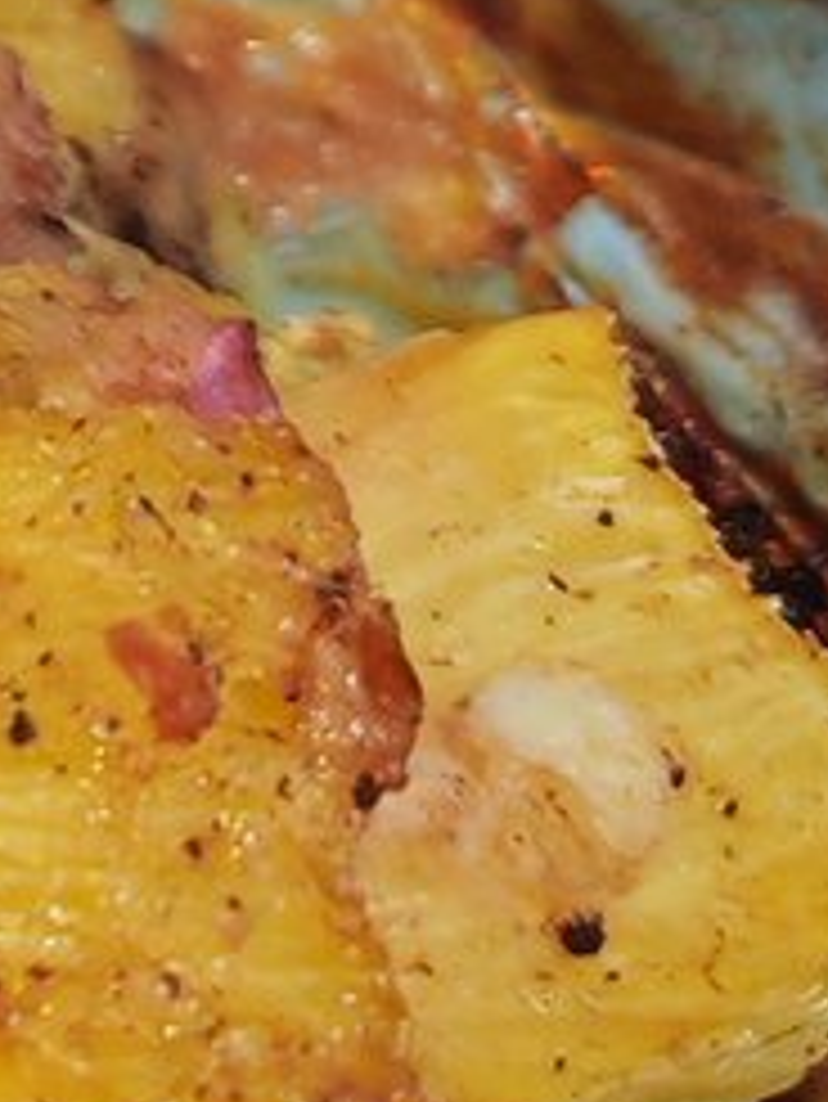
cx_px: -1264
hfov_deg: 7.8
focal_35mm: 176
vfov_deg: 10.4
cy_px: -1062
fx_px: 5608
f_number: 1.9
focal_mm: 6.67
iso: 400
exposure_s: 1/30
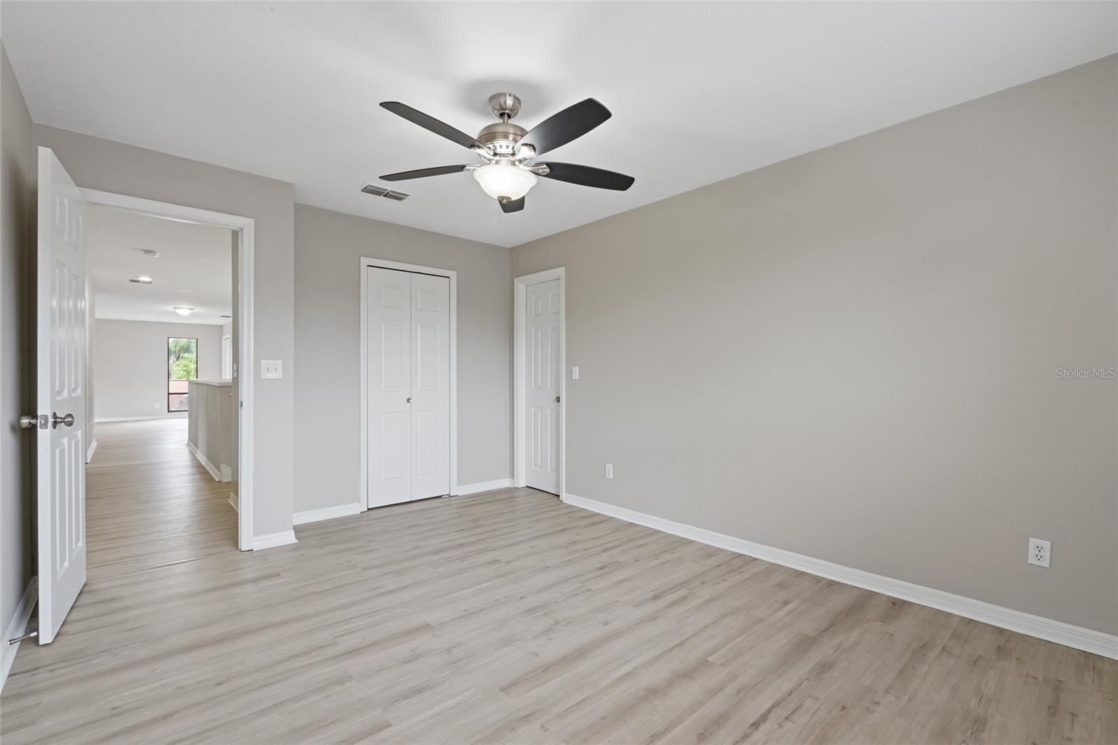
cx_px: 559
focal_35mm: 16
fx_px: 497
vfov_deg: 73.7
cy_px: 372
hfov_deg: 96.7
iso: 250
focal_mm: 16
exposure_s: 1/2
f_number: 10
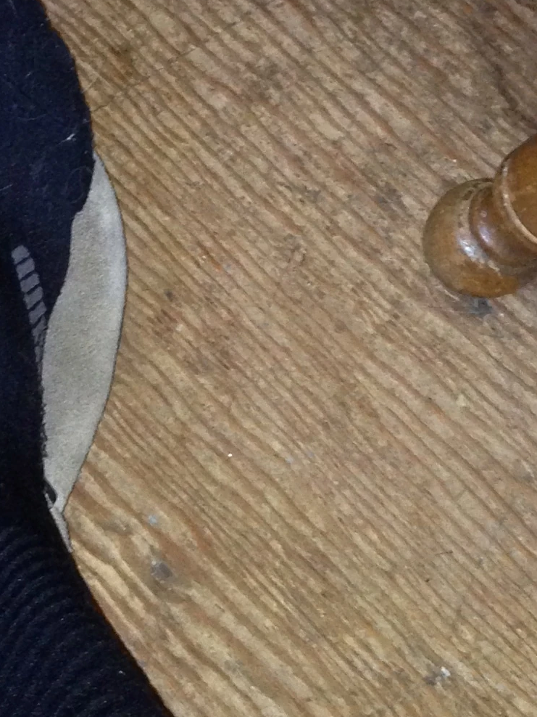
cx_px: -233
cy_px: 413
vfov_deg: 18.0
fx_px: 2255
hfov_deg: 13.0
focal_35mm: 109
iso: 320
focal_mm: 4.13
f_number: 2.4
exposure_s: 1/16
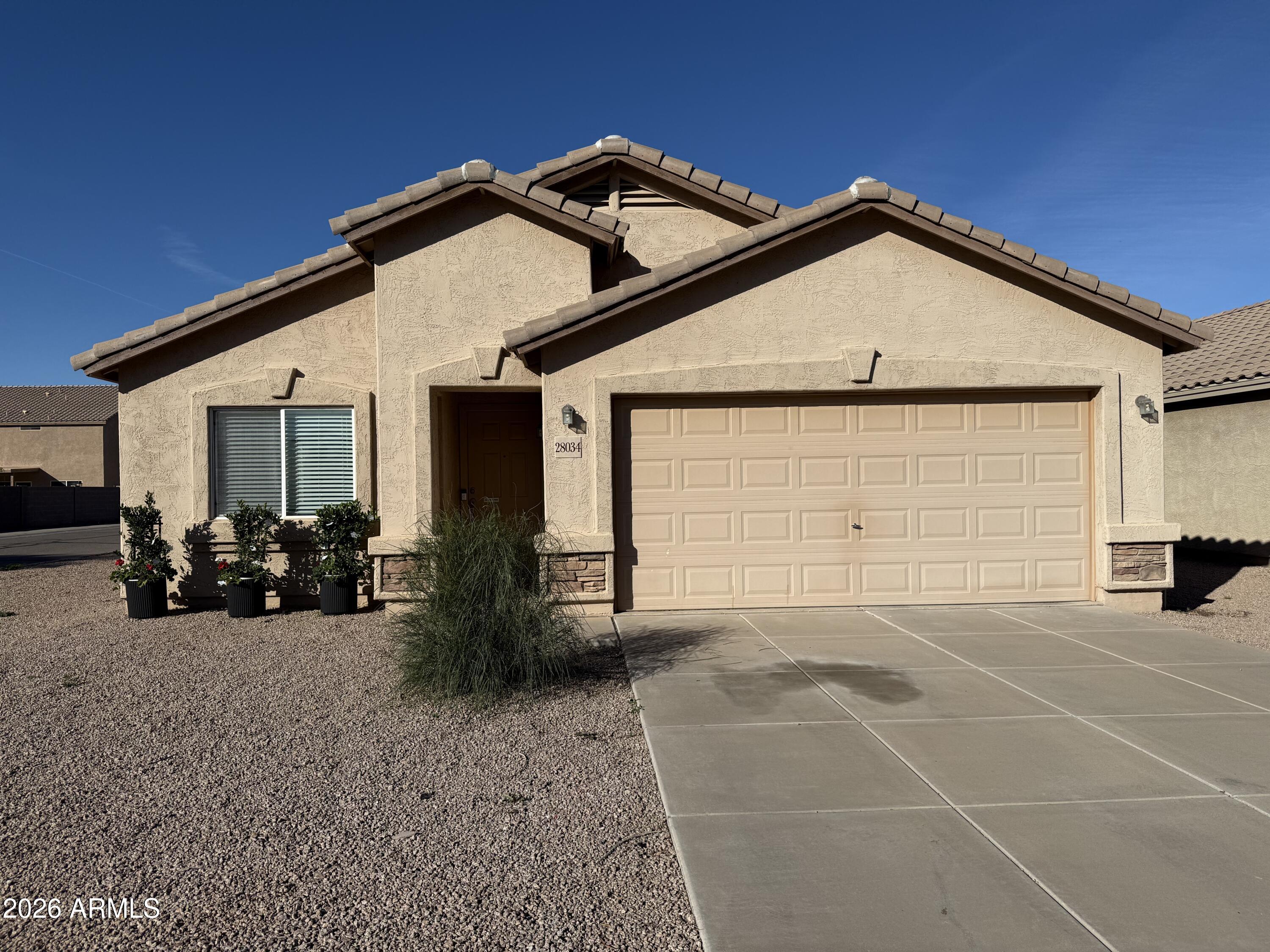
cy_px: 476
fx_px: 881
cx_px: 635
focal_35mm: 24
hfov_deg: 71.6
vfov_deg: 56.8
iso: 80
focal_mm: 6.76
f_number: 1.78
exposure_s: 1/10309
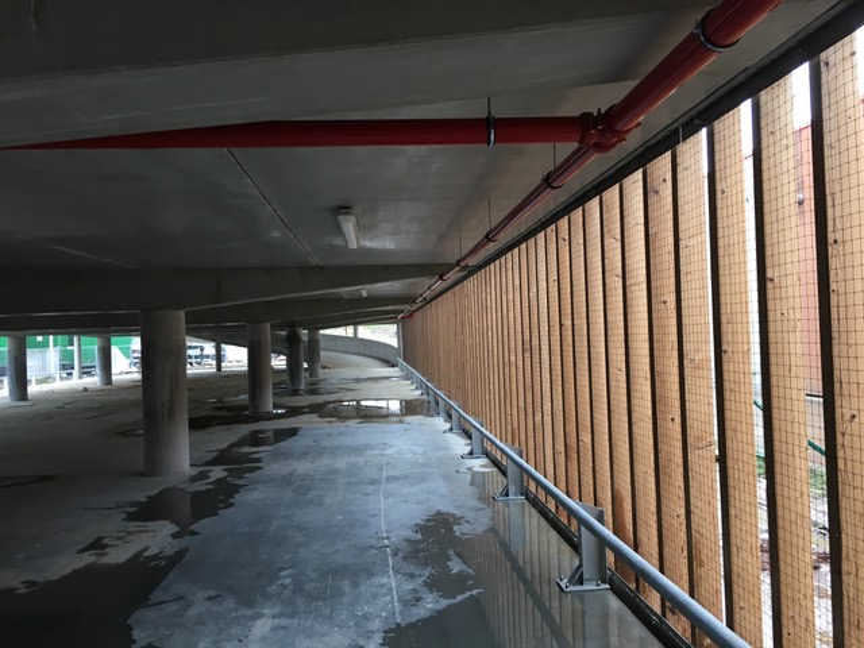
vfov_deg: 48.2
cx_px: 432
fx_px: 724
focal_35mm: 29
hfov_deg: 61.7
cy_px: 324
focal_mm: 4.15
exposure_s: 1/33
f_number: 2.2
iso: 80
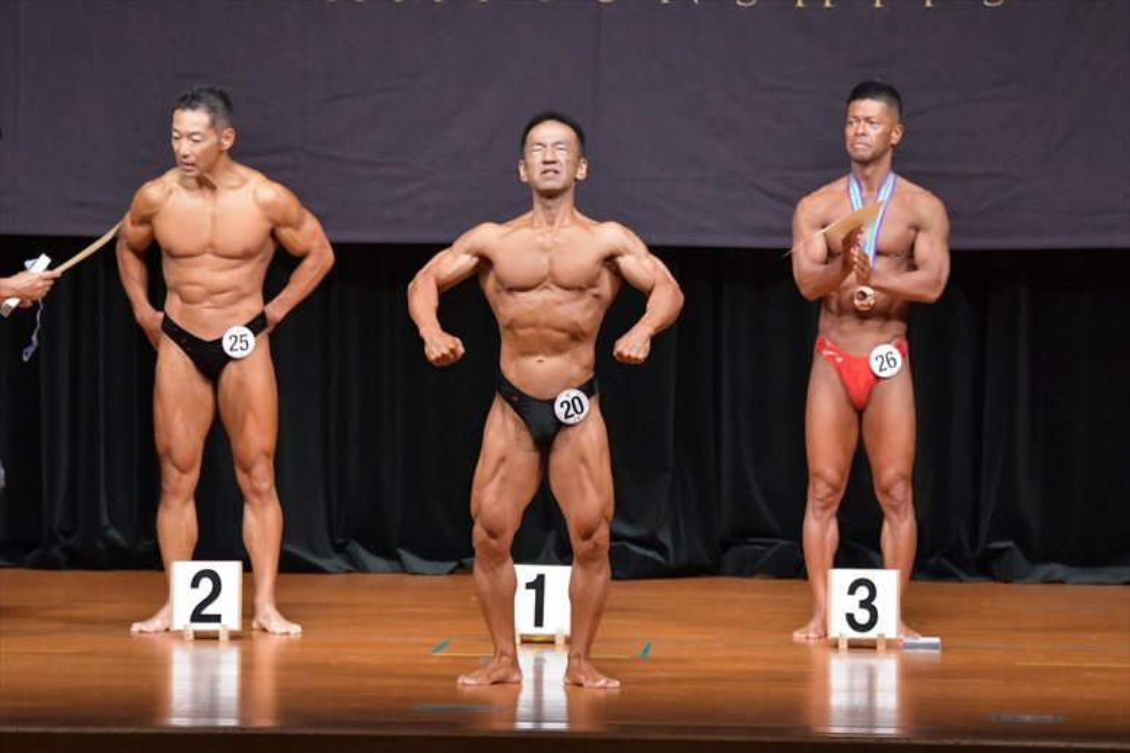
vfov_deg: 5.4
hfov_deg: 8.1
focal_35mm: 255
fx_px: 8000
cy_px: 376
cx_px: 565
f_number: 5.6
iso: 6400
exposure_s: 1/400
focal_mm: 170
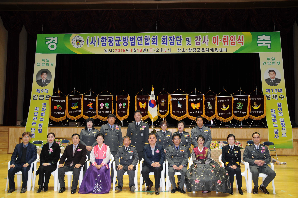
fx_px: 273
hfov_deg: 57.3
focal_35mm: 33
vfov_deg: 39.9
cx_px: 149
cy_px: 99
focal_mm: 22
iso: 200
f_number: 5
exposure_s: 1/60
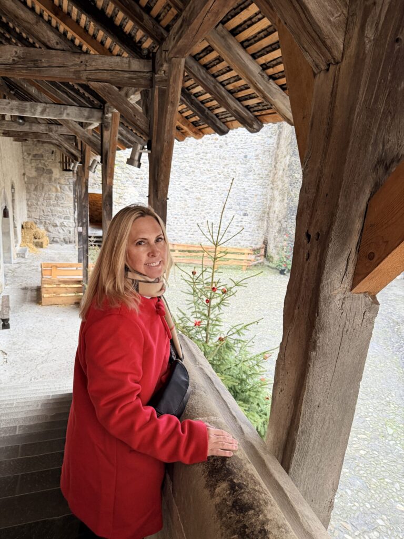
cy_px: 270
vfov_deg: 71.6
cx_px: 202
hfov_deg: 56.8
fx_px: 373
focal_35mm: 24
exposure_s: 1/60
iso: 320
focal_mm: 6.76
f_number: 1.78
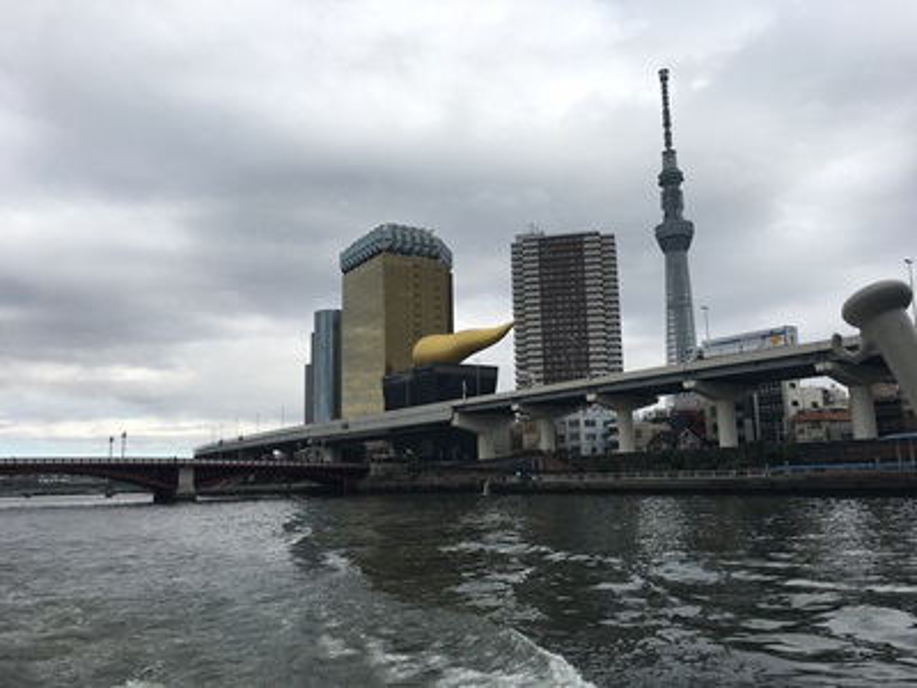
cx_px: 458
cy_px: 344
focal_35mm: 29
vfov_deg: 48.2
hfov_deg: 61.7
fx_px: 768
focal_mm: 4.15
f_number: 2.2
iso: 25
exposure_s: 1/1304
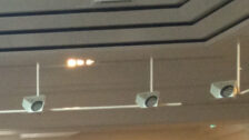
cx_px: -222
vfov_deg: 7.1
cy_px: 311
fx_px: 1083
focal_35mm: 164
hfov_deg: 11.9
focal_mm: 4.12
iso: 160
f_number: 2.4
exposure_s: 1/20
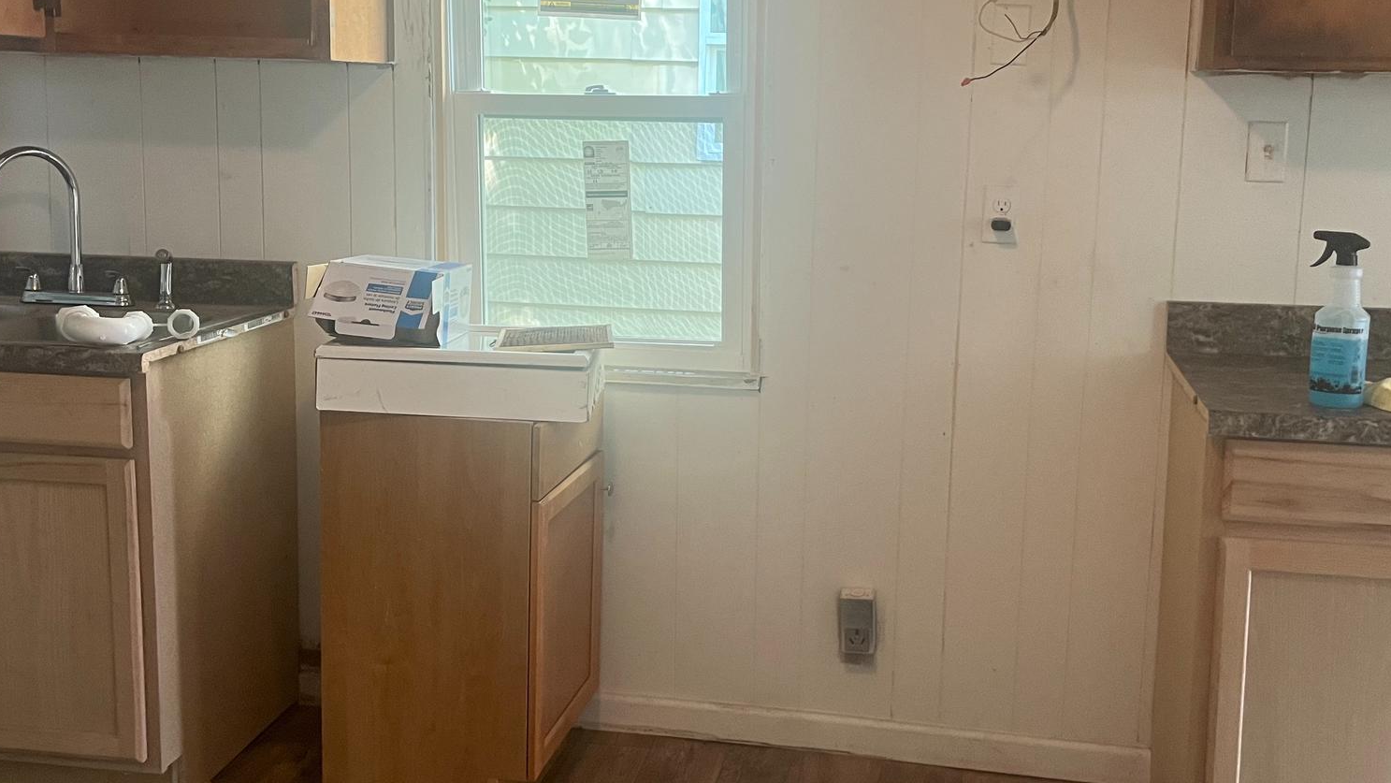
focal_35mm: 39
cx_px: 735
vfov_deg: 30.4
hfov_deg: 51.6
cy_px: 312
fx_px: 1439
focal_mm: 5.1
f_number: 1.6
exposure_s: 1/60
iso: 200
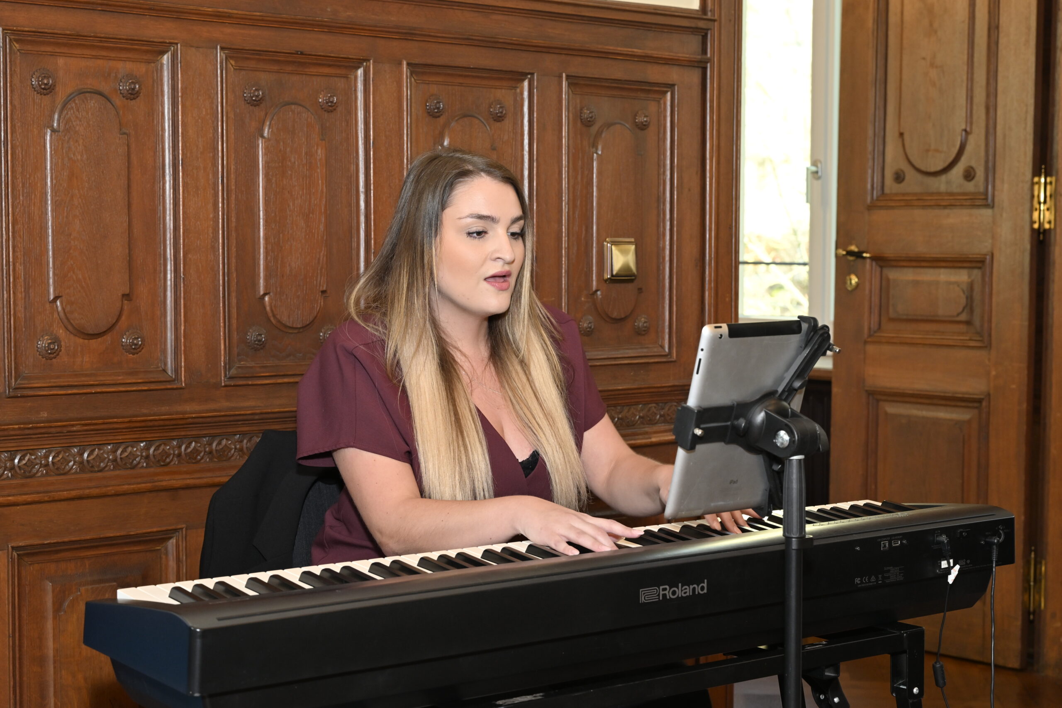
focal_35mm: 59
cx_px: 531
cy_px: 354
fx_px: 1740
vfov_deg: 23.0
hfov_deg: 33.9
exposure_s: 1/60
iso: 1000
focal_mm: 59
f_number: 7.1
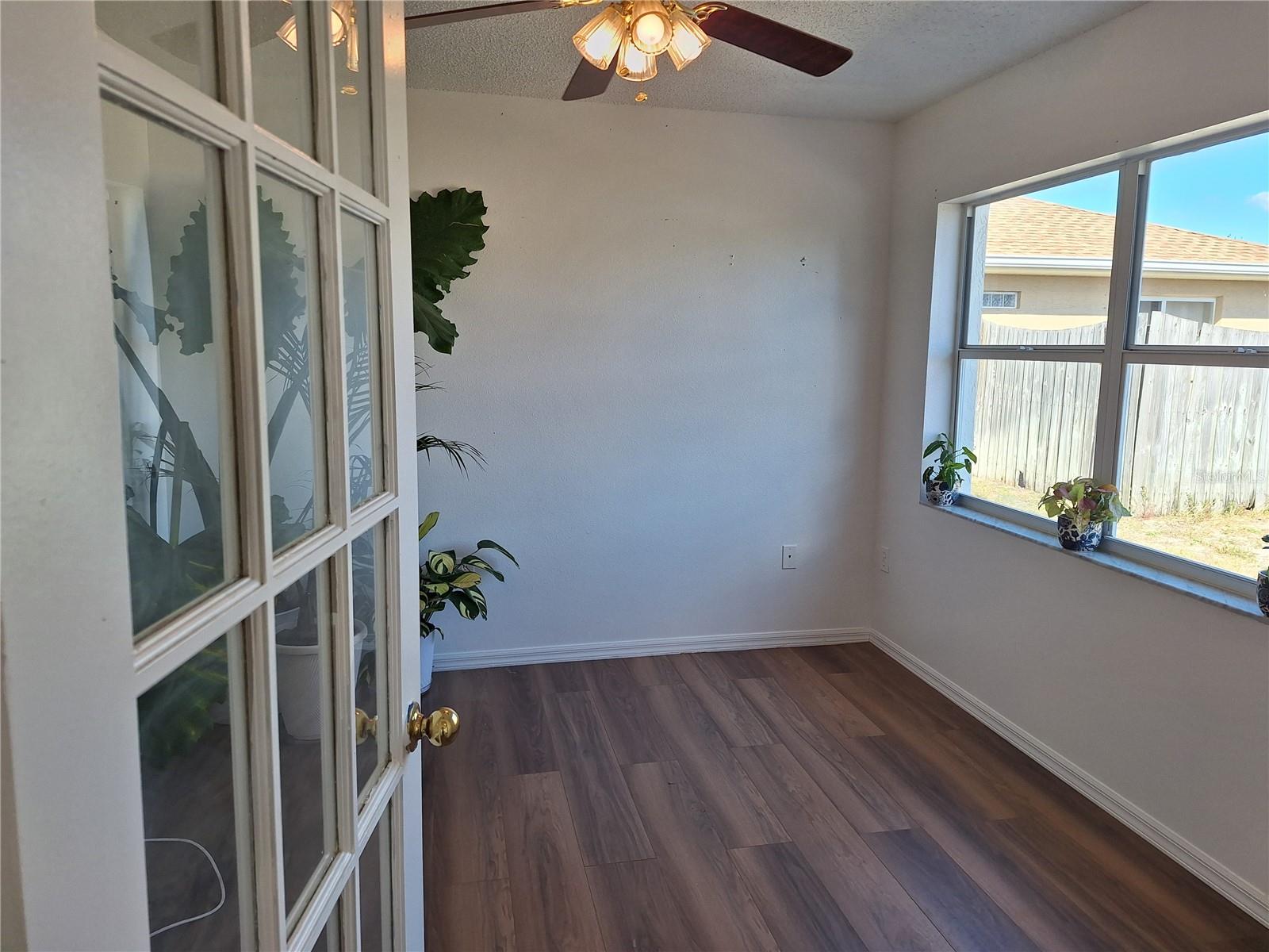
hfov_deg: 73.9
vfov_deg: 58.9
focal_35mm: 23
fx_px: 843
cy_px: 476
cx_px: 634
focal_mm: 5.54
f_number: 1.8
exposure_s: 1/345
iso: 40
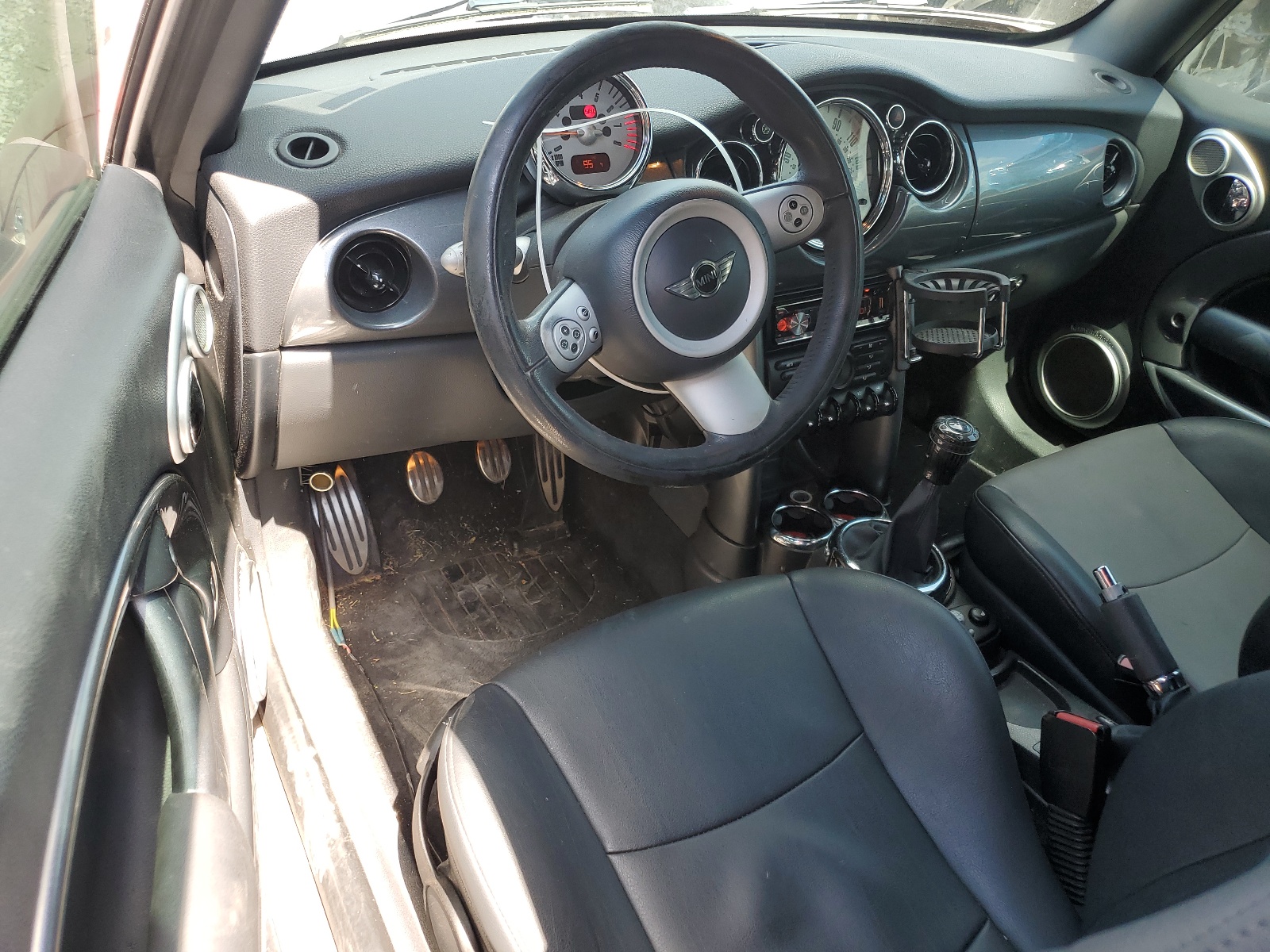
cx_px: 635
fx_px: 954
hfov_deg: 67.3
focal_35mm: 26
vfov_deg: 53.1
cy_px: 476
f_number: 1.5
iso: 50
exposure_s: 1/159
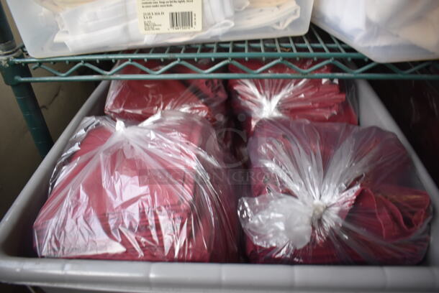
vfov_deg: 48.0
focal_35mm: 27
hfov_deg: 67.3
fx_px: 330
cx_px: 220
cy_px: 146
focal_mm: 18
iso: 720
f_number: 3.5
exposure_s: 1/250
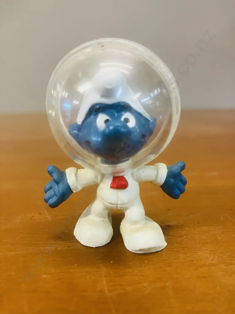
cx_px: 118
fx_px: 253
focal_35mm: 28
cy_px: 157
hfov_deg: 49.7
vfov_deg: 63.4
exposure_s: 1/50
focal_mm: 3.99
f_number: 1.8
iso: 200
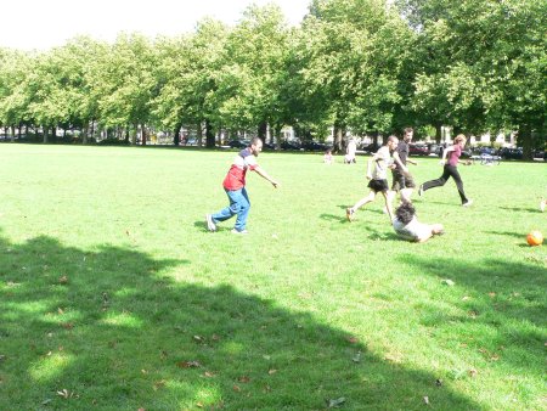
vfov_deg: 39.7
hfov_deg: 51.3
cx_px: 274
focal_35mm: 36
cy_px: 206
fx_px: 569
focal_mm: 6
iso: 400
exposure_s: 1/400
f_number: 5.6
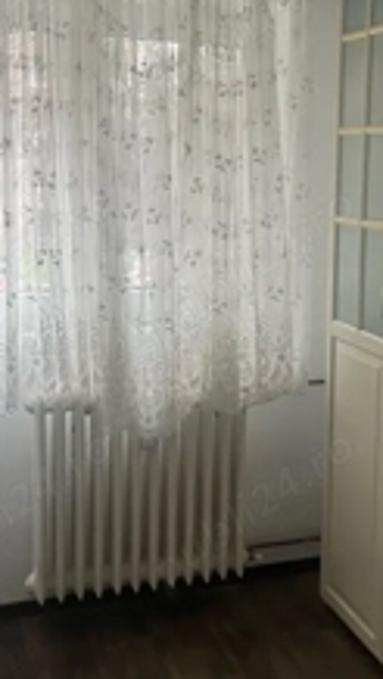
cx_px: 314
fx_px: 937
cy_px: 305
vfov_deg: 39.8
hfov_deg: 22.7
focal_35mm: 52
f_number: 1.6
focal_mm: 5.1
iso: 125
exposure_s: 1/80
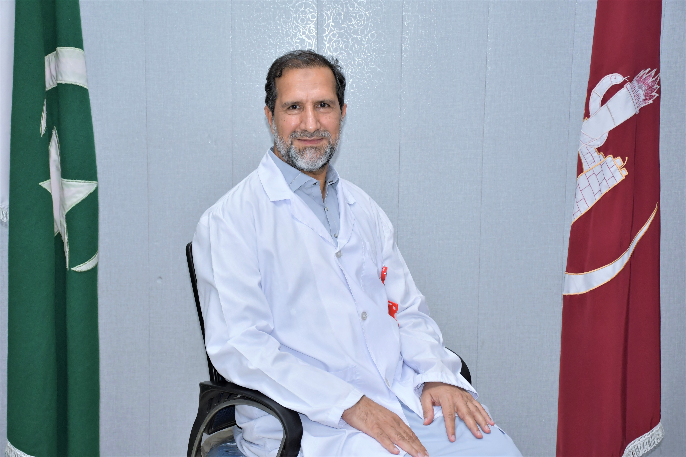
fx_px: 1200
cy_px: 228
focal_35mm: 63
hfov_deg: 31.9
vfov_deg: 21.6
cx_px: 343
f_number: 5
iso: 800
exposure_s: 1/200
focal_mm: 42
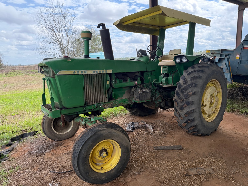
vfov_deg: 56.8
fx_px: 172
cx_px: 124
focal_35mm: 24
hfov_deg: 71.6
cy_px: 93
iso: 100
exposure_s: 1/1464
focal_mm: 6.76
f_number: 1.78
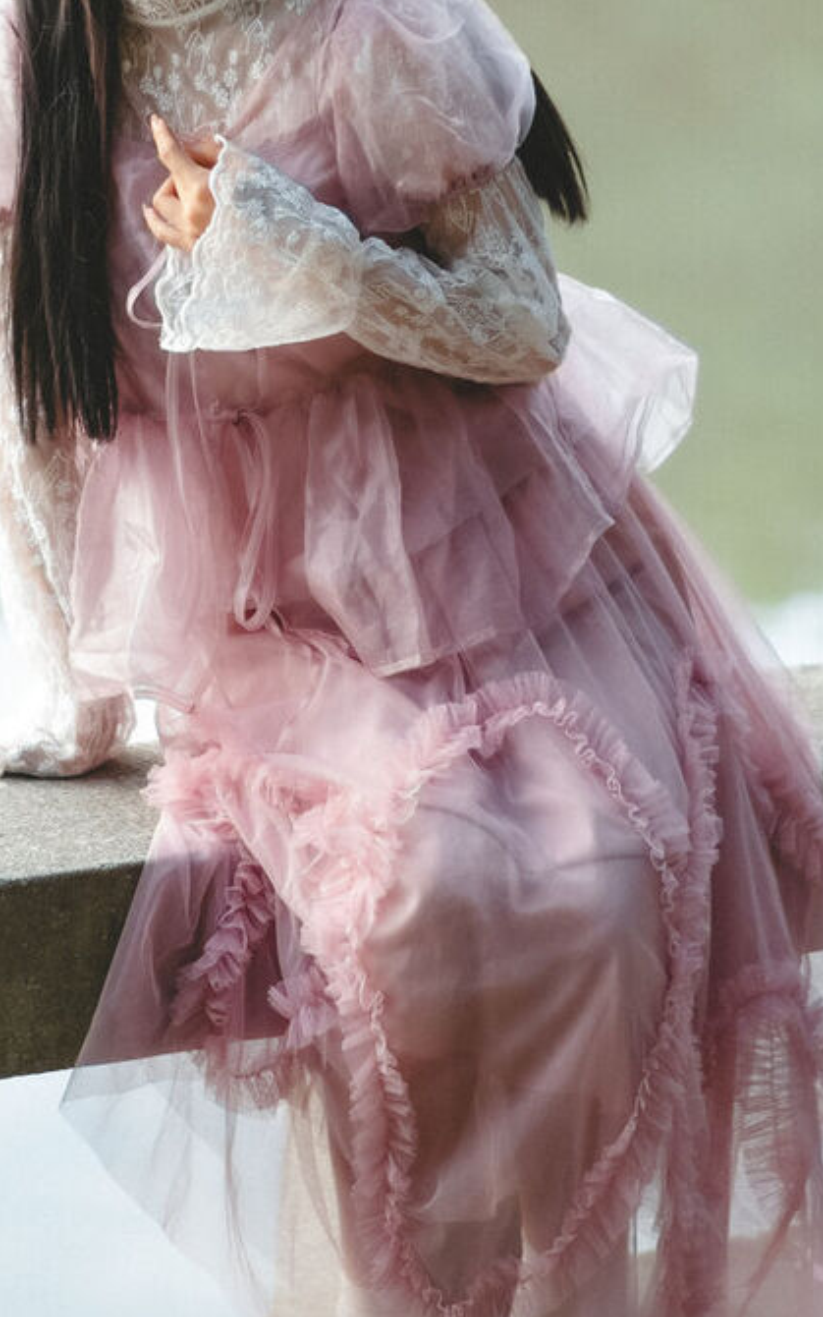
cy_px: 101
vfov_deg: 14.9
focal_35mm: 139
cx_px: 304
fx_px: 4986
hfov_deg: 9.4
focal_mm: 58
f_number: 1.8
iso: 400
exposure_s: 1/1250
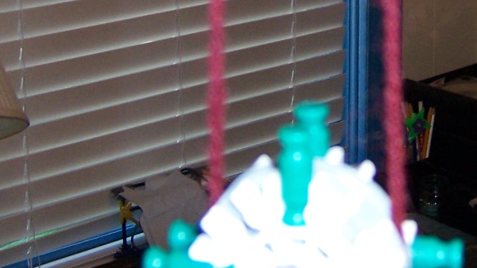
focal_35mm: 93
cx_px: 304
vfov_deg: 12.7
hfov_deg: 22.9
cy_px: -51
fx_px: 1176
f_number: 2.8
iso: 140
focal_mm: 5.5
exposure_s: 1/60
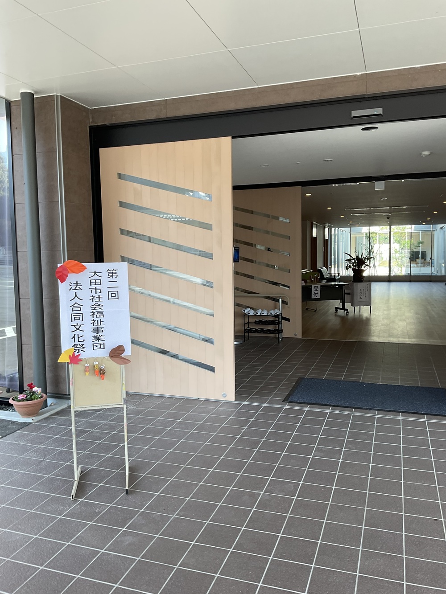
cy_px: 297
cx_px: 223
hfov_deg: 48.2
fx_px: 498
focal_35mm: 29
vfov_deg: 61.7
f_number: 1.8
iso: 25
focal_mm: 3
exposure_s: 1/120
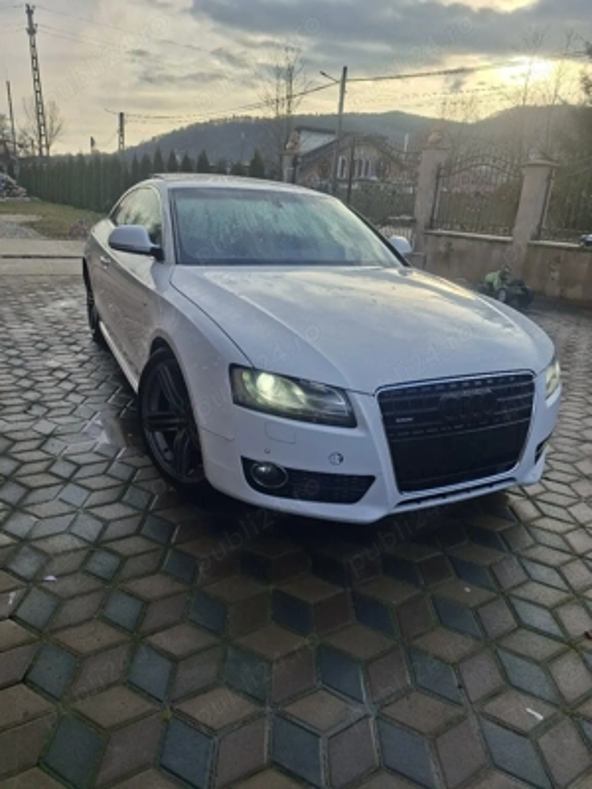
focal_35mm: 23
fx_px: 524
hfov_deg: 58.9
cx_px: 296
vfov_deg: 73.9
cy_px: 394
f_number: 1.8
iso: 50
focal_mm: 5.54
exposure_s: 1/1000
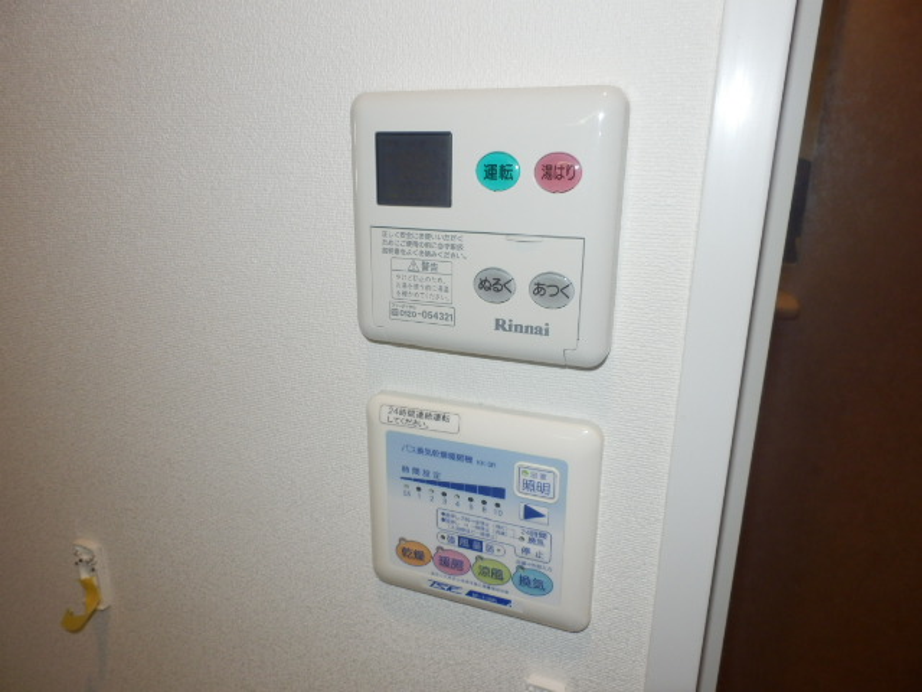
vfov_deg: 56.8
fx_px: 639
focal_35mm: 24
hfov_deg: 71.6
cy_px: 346
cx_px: 461
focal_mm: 4.2
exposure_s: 1/30
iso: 160
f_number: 7.9
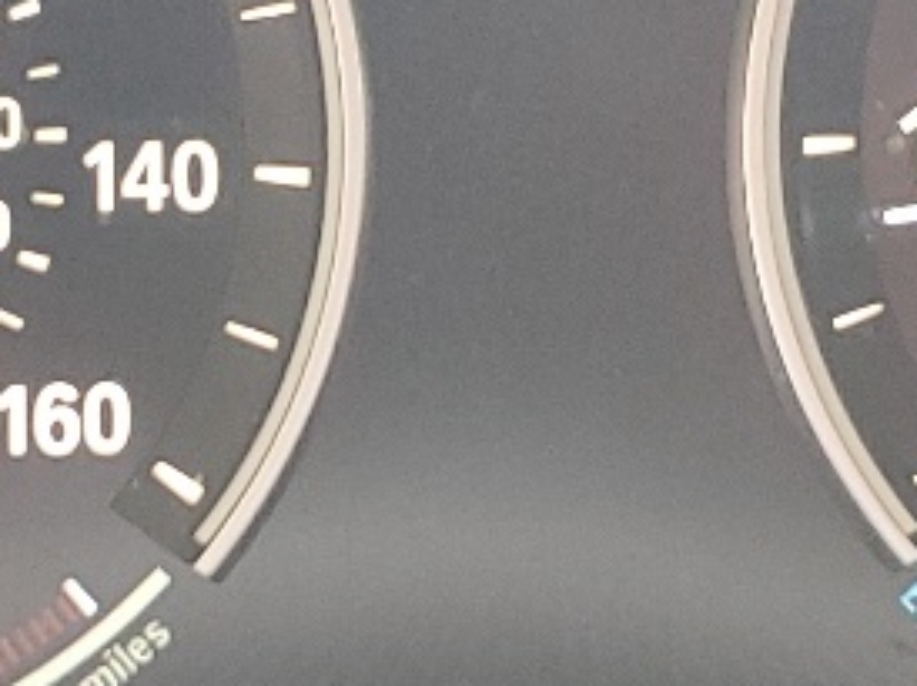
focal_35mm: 152
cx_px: 375
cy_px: 308
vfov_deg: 9.7
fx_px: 4023
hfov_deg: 13.0
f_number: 1.5
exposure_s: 1/60.2
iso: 108
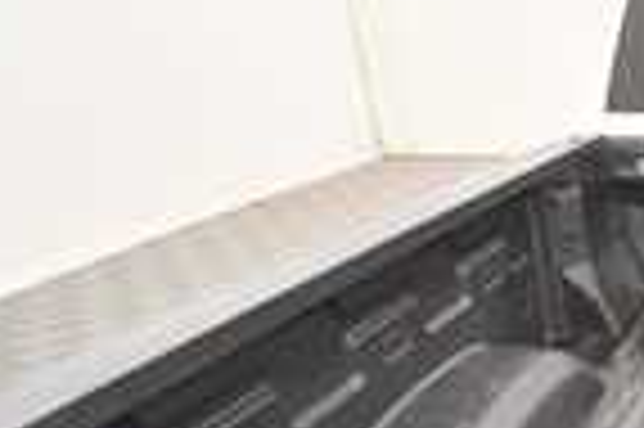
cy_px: 309
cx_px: 851
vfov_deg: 31.4
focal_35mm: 42
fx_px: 750
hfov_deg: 33.2
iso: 1100
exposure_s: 1/125
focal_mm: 10
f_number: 4.5
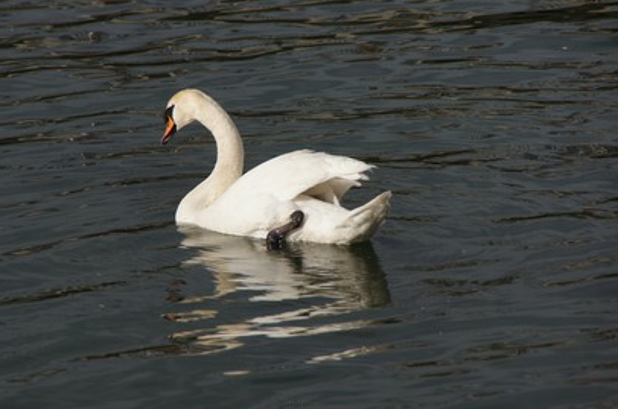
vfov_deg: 4.0
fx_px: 5825
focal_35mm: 340
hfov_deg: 6.1
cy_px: 191
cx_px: 269
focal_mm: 200
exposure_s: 1/640
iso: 100
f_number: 7.1
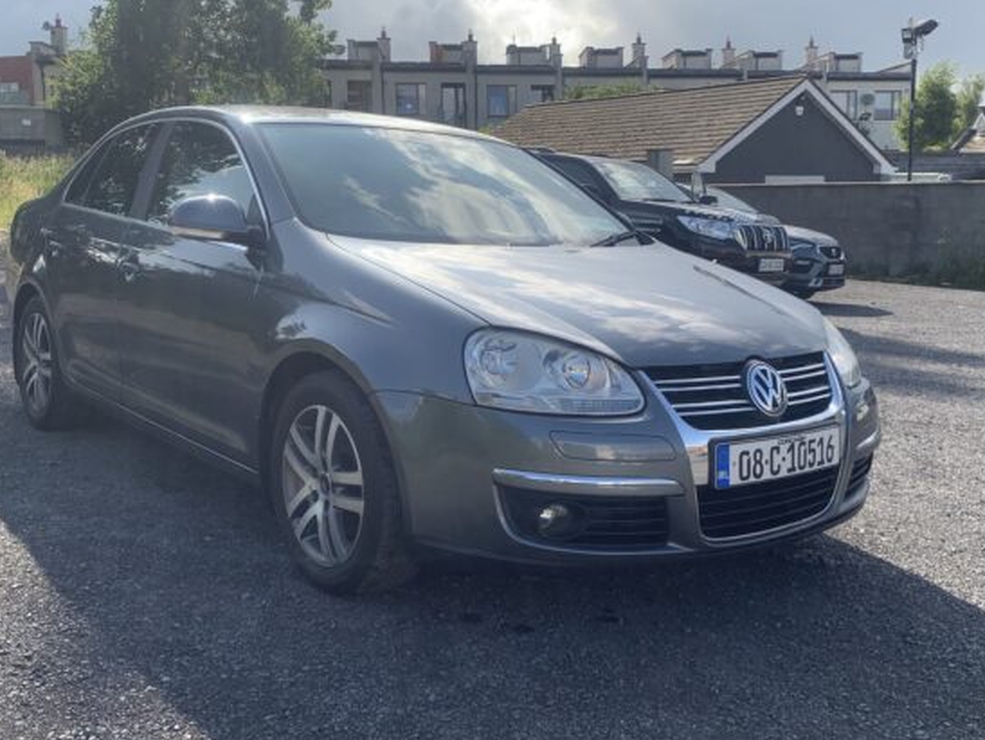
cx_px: 564
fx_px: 1082
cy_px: 365
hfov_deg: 48.8
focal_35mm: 38
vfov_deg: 37.8
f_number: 1.8
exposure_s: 1/1250
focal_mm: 4.25
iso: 25
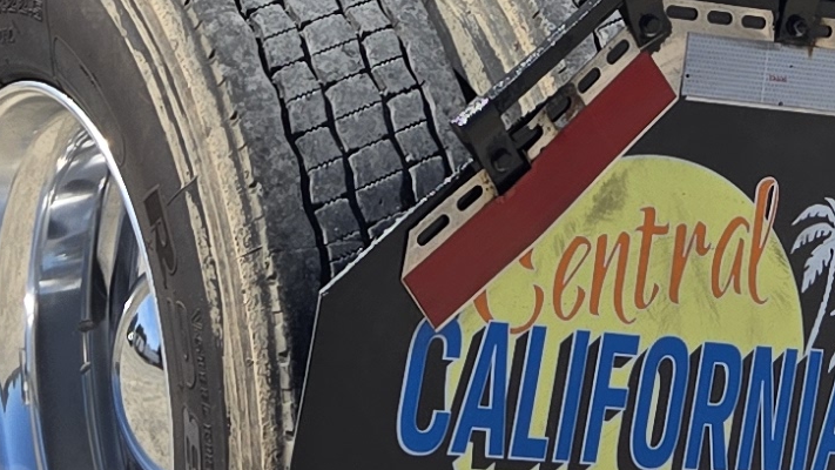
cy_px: -463
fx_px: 3122
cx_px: 474
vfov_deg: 8.2
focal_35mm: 141
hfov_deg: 15.2
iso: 25
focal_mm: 5.4
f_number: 1.8
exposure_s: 1/1936
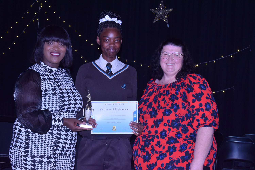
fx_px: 584
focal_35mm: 82
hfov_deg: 24.6
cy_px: 85
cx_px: 128
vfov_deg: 16.6
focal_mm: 55
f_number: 8
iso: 1000
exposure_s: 1/60
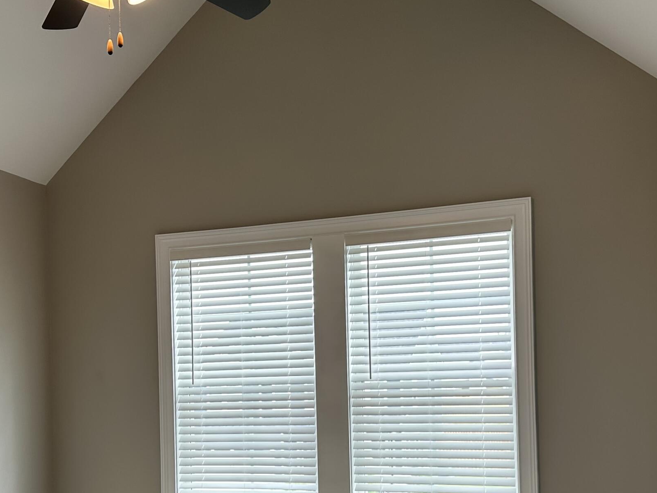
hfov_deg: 42.1
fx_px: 854
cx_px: 306
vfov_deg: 31.4
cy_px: 388
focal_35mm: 45
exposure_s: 1/120
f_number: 1.78
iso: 64
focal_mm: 6.86
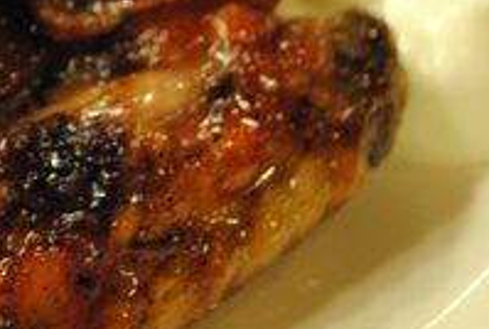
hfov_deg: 12.9
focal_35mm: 154
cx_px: -120
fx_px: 2098
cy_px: -70
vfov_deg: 8.9
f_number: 4.8
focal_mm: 32
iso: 1000
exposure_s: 1/30
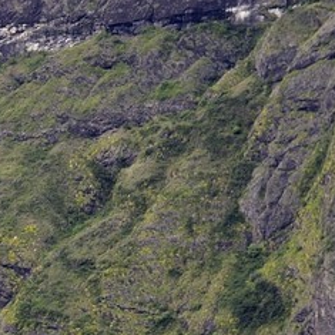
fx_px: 3931
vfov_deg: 4.9
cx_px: -757
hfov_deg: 4.6
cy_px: 160
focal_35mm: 359
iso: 800
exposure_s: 1/200
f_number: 7.1
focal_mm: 62
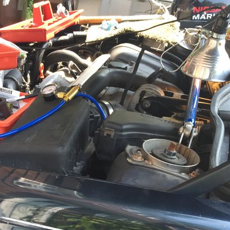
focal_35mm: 53
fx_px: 398
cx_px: 58
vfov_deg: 30.3
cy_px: 220
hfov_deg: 31.6
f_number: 2.2
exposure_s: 1/120
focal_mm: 4.15
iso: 40
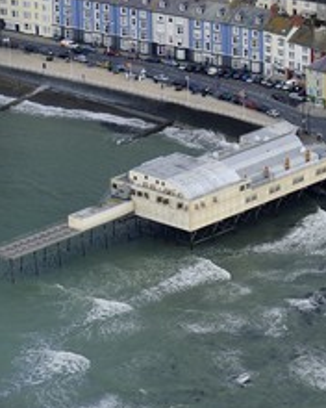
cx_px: 370
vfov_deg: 6.2
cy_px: 158
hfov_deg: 4.9
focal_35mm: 314
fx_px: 3787
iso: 400
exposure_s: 1/800
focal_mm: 175
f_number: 7.1
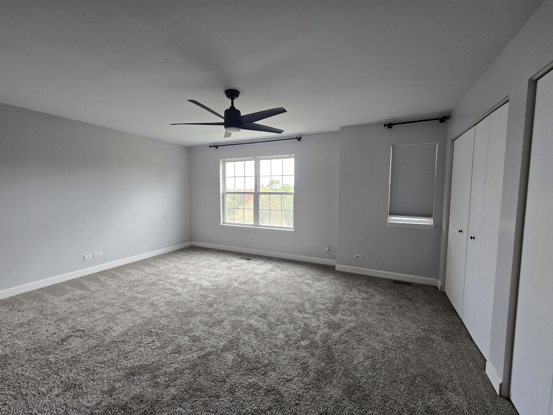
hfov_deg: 106.2
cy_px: 208
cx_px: 276
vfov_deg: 89.9
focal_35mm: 13
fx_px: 208
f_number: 2.2
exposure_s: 1/60
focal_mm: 2.2
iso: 125
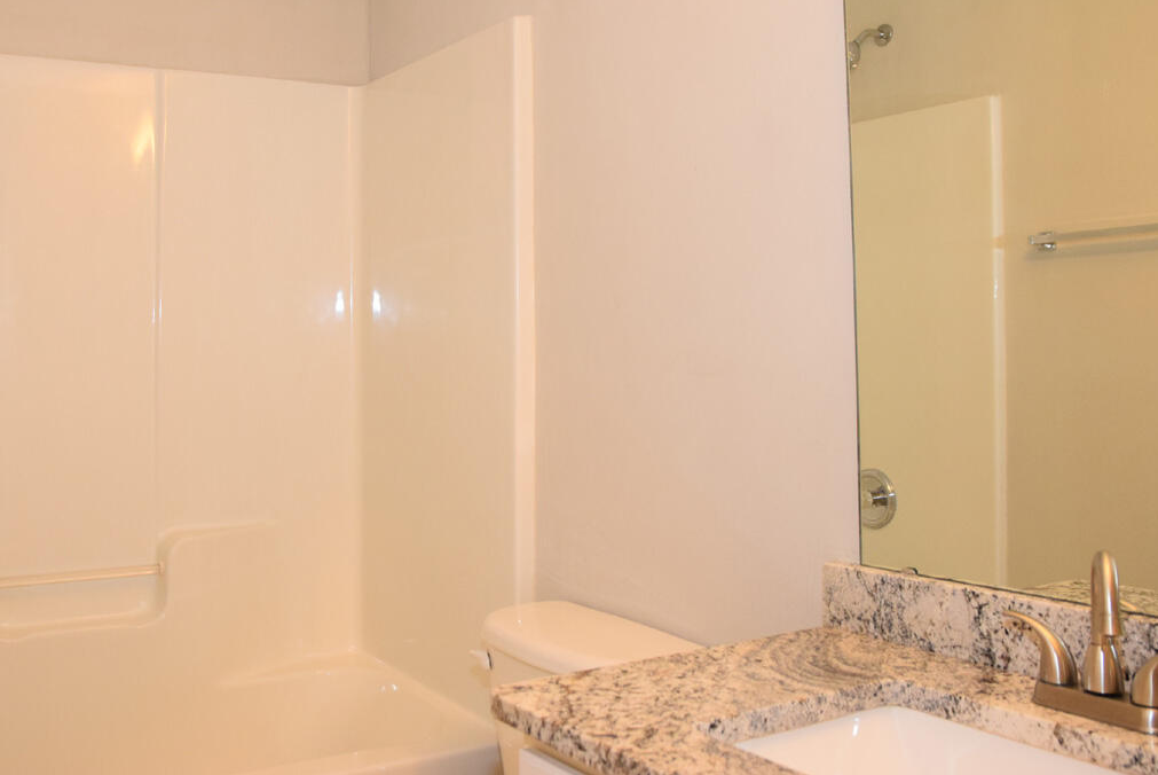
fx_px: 1223
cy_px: 322
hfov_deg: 50.5
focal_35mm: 38
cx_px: 504
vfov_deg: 35.0
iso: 1250
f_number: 4
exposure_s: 1/60
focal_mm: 20
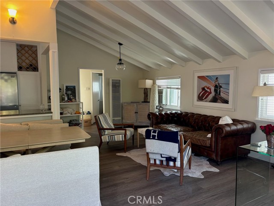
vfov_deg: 53.1
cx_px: 137
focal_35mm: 26
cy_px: 103
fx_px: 206
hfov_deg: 67.3
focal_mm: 5.96
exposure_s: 1/60
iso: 160
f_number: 1.6
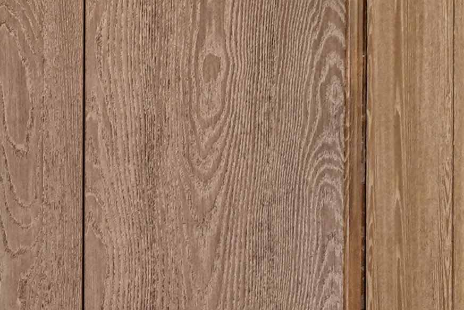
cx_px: -999
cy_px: 330
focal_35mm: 116
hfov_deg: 10.6
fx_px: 1489
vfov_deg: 11.7
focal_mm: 16.8
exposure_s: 1/125
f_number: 8
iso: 400
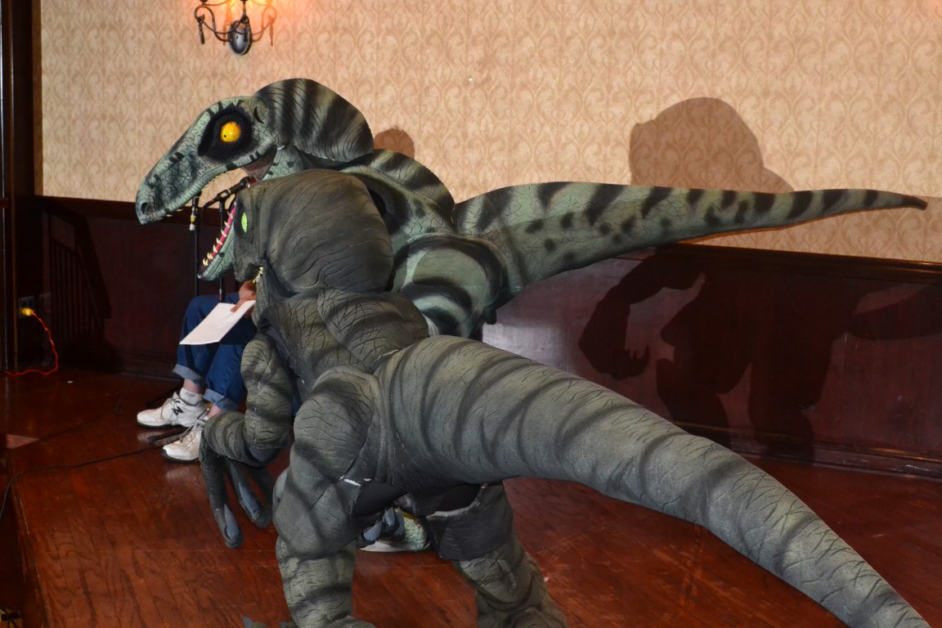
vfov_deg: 26.5
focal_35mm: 51
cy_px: 314
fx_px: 1334
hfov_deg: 38.9
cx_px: 471
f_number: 7.1
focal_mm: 34
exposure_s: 1/60
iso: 3200
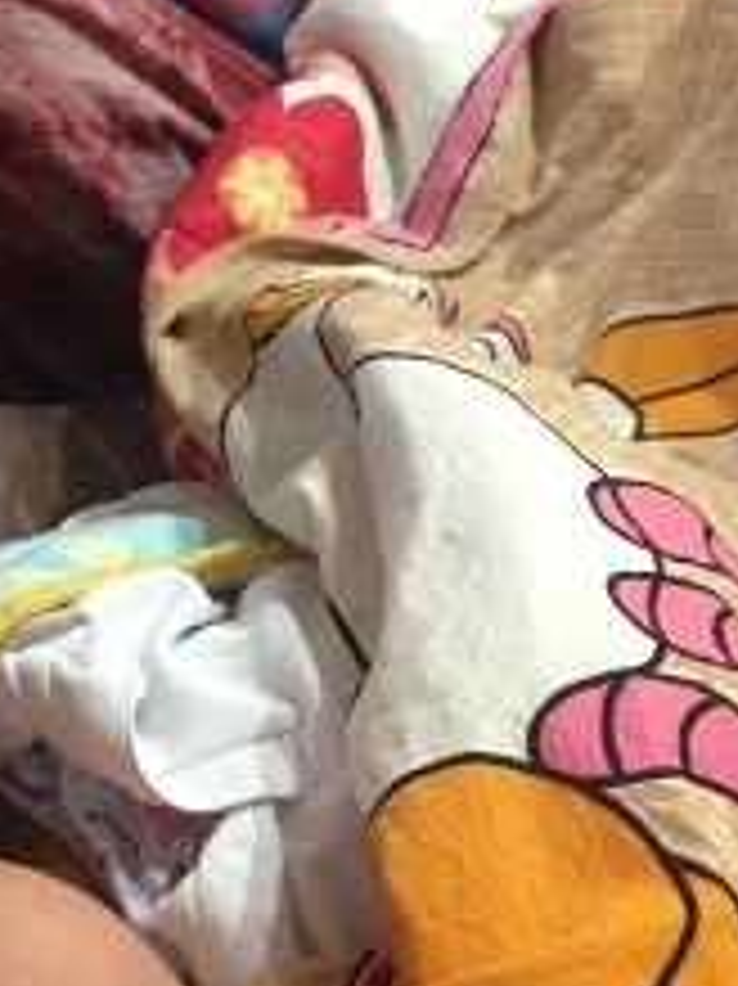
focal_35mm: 74
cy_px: 468
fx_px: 2106
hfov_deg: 19.7
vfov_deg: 26.3
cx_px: 140
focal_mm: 4.12
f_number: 2.4
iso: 400
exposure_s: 1/15
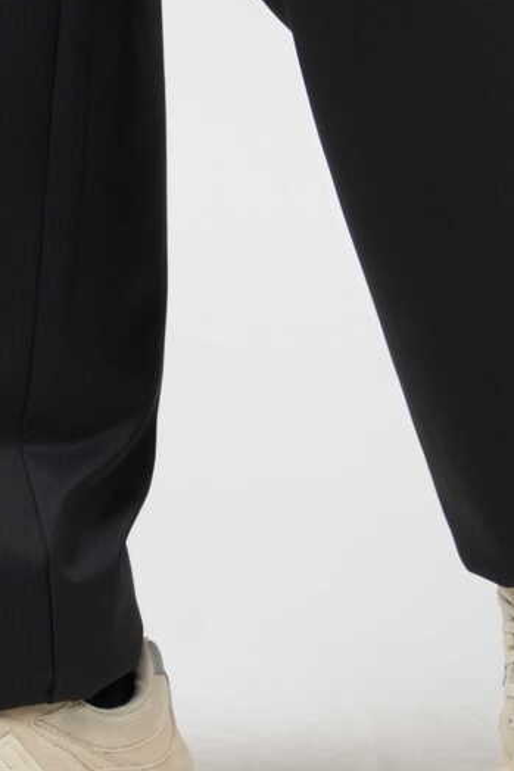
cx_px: 153
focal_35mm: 257
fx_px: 5500
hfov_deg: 5.3
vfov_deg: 7.8
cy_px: -501
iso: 125
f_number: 9
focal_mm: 56
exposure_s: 1/160
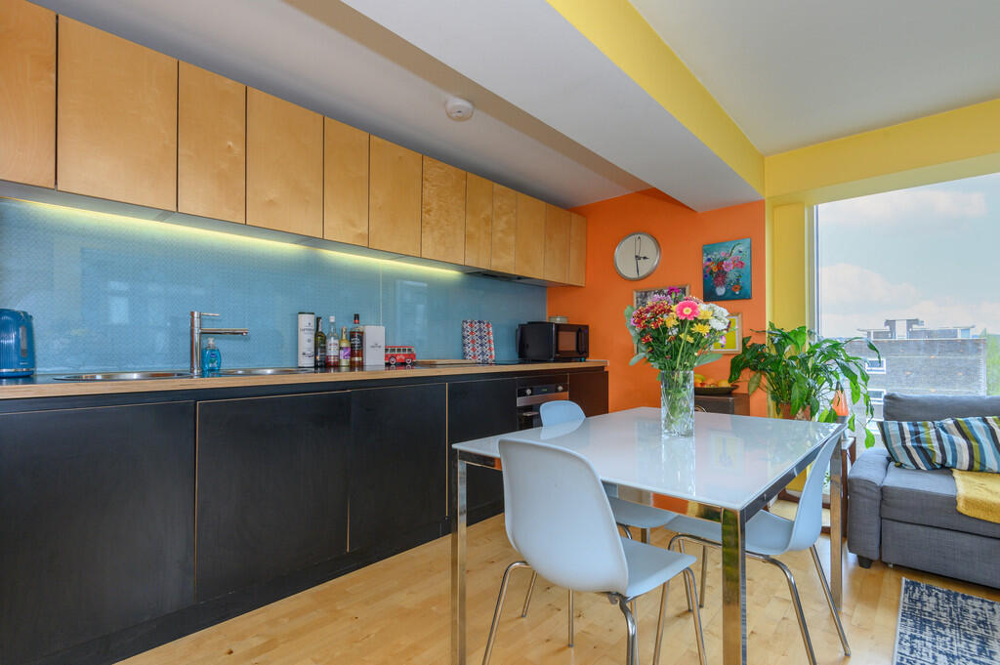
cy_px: 332
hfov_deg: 96.8
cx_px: 500
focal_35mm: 16
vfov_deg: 73.7
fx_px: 444
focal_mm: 16
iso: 500
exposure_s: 1/60
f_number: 8
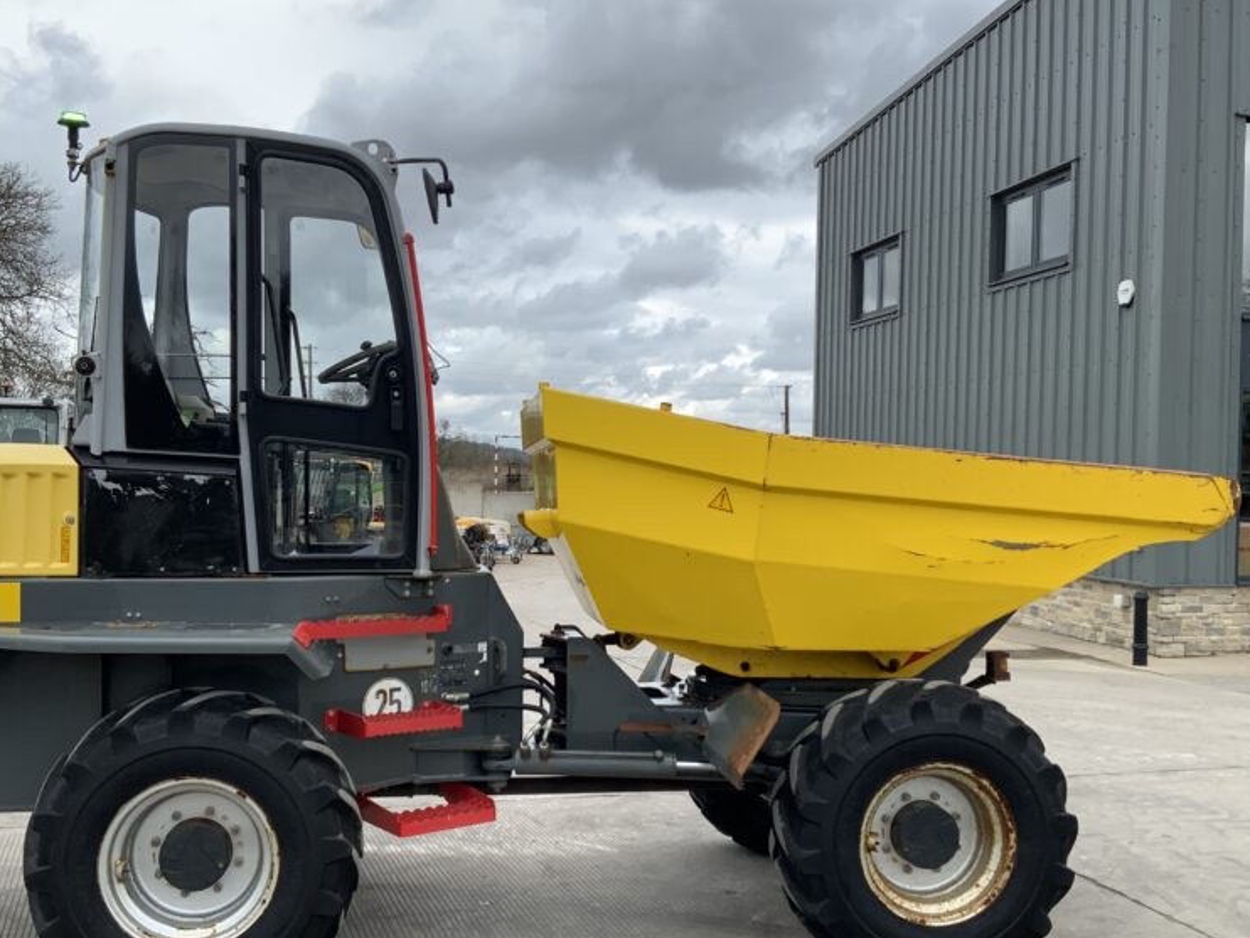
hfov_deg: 46.8
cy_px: 510
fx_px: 1445
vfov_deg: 36.0
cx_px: 615
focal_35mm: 40
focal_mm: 3
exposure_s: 1/428
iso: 16
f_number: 1.8
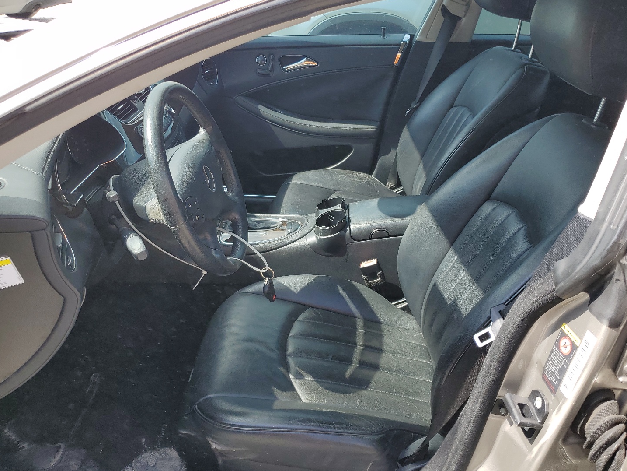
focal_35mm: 29
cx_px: 334
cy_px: 233
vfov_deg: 48.2
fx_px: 525
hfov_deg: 61.6
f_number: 1.5
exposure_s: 1/769
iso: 50
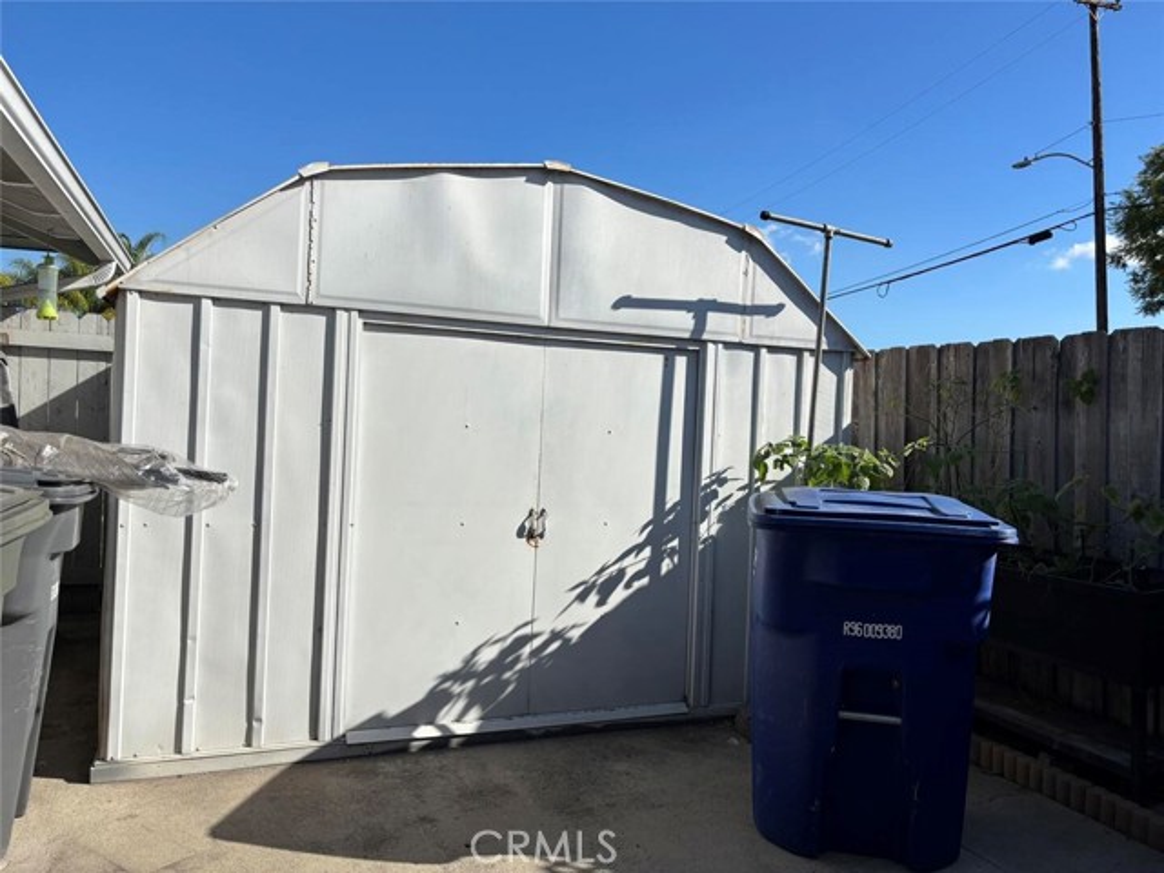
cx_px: 582
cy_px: 436
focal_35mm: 26
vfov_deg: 53.1
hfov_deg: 67.3
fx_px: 874
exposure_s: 1/5348
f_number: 1.6
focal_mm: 5.96
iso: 50
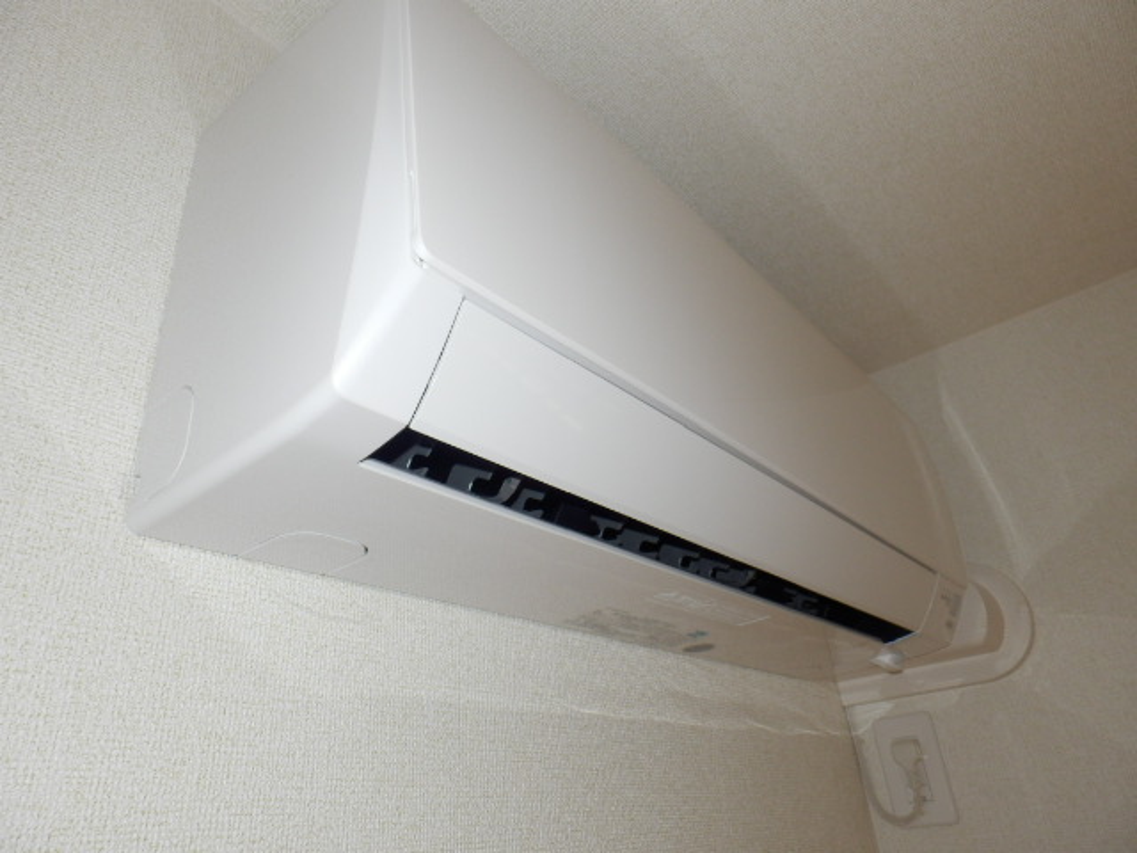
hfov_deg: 71.6
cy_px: 426
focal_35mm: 24
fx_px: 788
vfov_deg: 56.8
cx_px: 568
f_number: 7.9
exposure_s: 1/30
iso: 125
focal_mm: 4.2
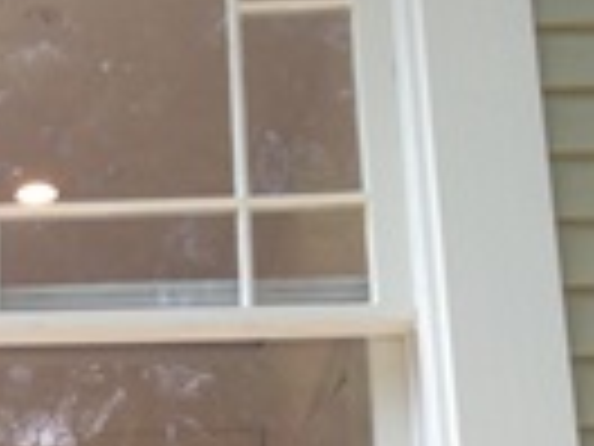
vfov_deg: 11.3
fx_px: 2231
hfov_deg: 13.9
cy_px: 448
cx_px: -374
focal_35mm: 130
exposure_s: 1/144
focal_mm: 4.28
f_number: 2.4
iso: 50
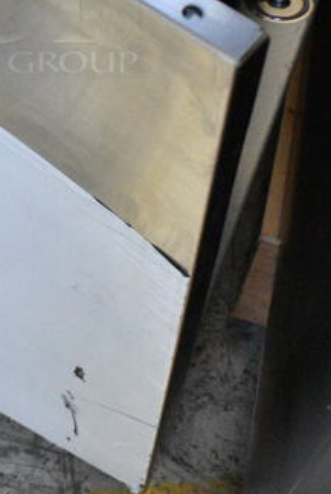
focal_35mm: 76
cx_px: -18
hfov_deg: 17.5
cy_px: -1
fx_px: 1045
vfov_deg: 25.3
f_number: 7.1
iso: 6400
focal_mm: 18
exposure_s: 1/200
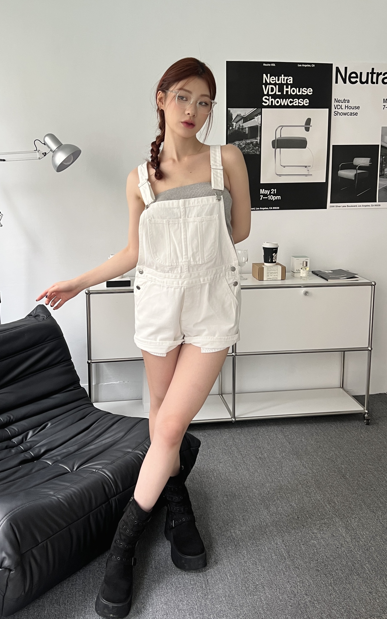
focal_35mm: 28
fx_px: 472
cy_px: 306
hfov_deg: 44.4
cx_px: 159
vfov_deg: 66.5
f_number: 1.5
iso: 125
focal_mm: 5.7
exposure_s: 1/60
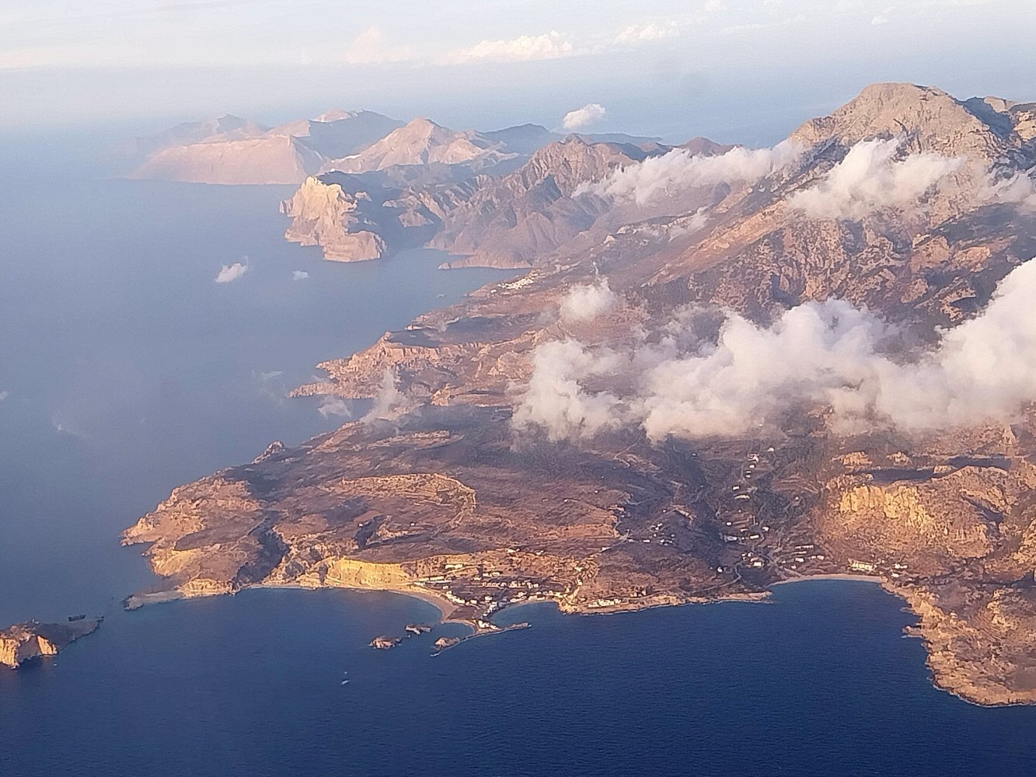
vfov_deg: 53.1
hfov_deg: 67.3
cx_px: 518
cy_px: 388
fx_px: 778
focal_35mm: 26
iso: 25
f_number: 1.8
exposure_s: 1/150
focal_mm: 4
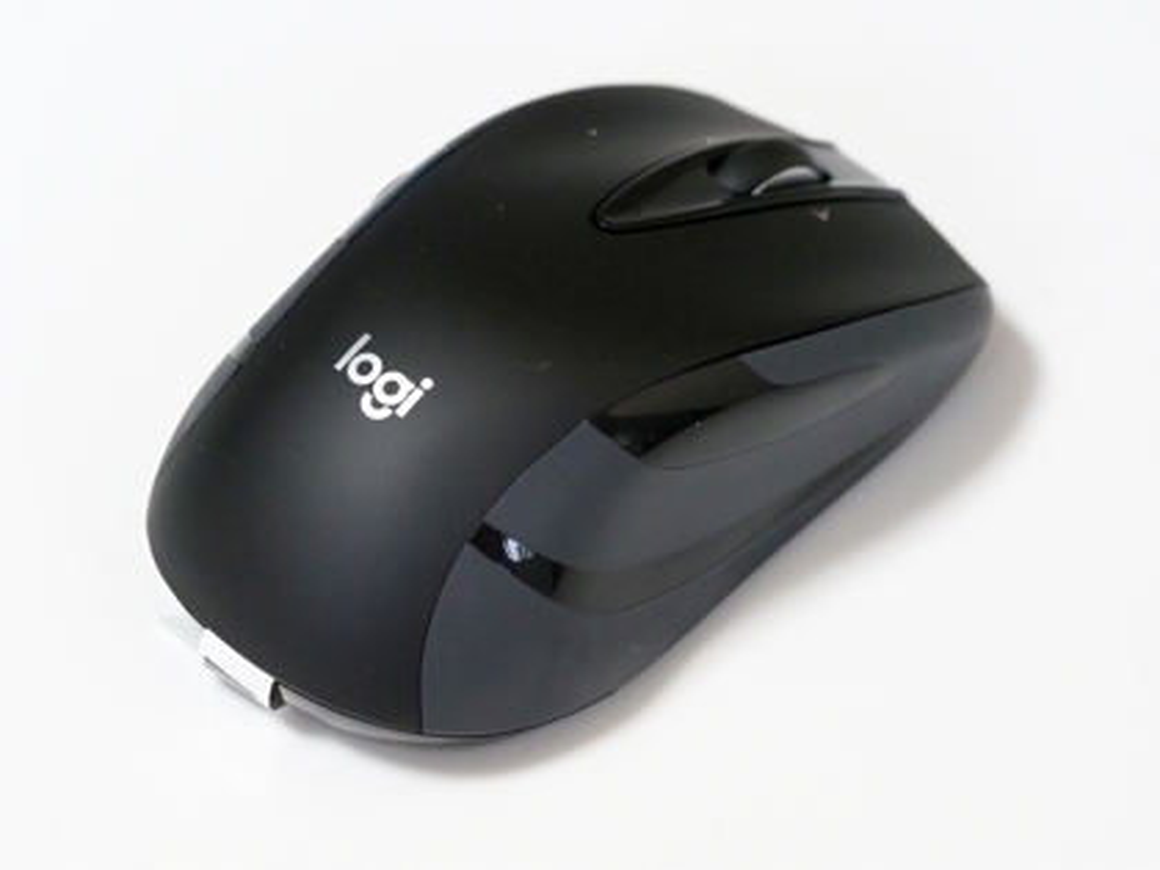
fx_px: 4021
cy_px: 435
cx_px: 580
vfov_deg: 12.3
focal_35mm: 120
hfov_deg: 16.4
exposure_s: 1/125
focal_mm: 60
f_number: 5
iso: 6400
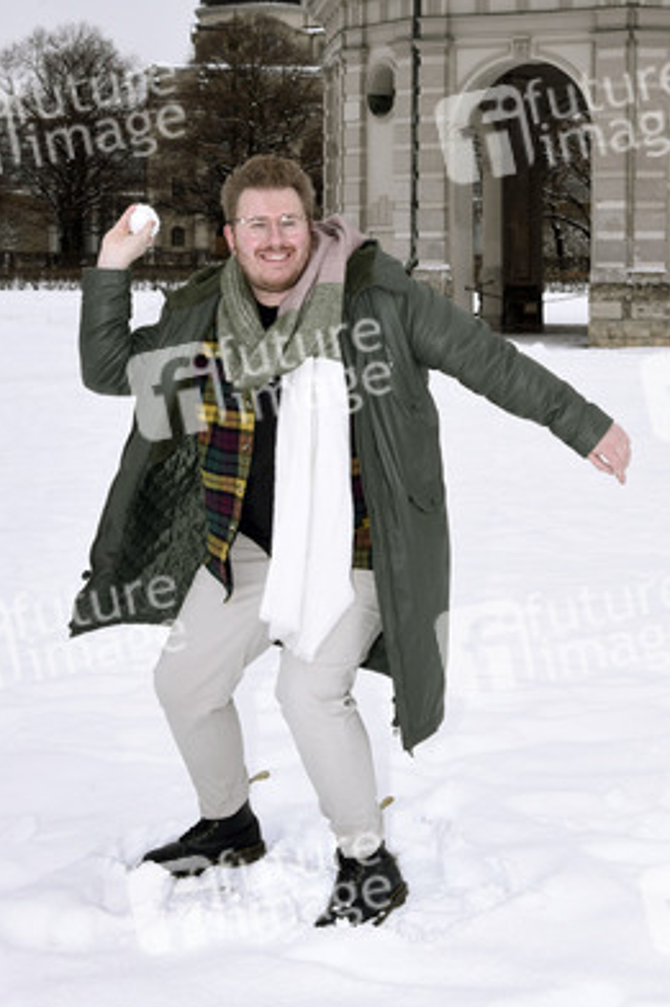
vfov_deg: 40.4
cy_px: 509
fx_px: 1369
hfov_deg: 27.5
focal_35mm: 49
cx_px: 334
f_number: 11
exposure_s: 1/160
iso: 400
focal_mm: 48
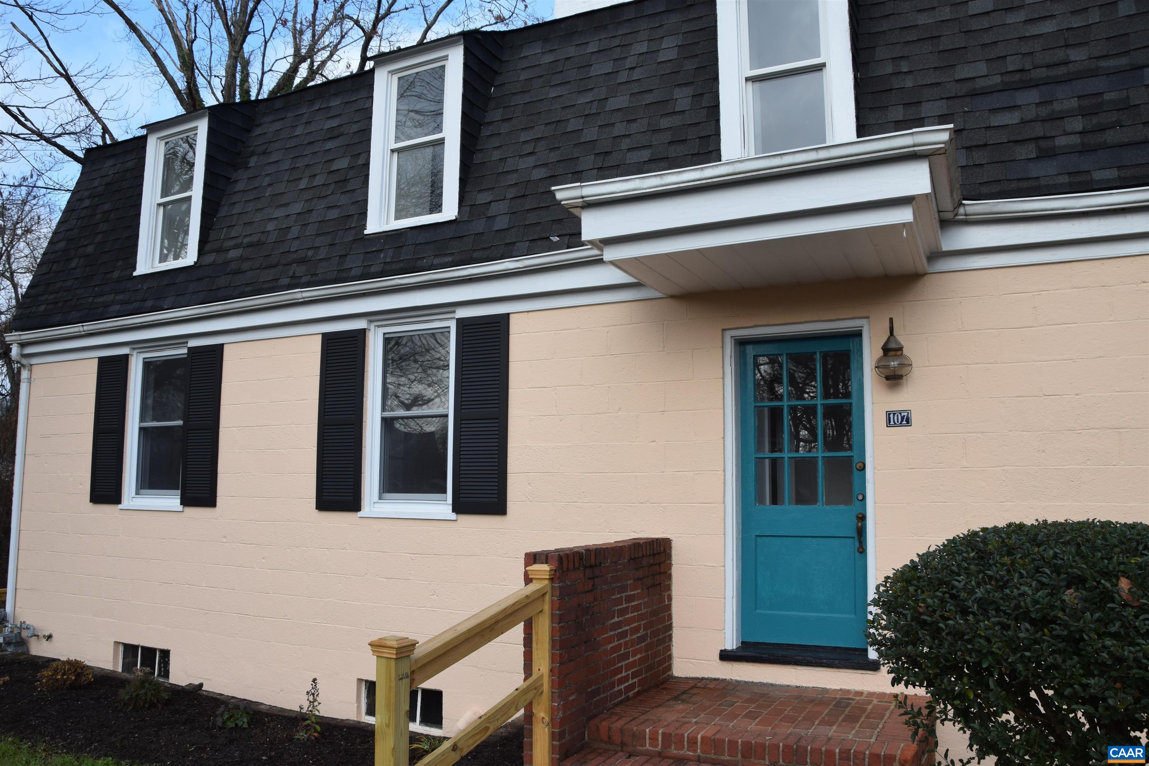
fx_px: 862
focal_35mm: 27
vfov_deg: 47.9
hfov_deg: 67.4
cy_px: 383
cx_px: 574
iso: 320
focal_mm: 18
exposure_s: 1/250
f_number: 8
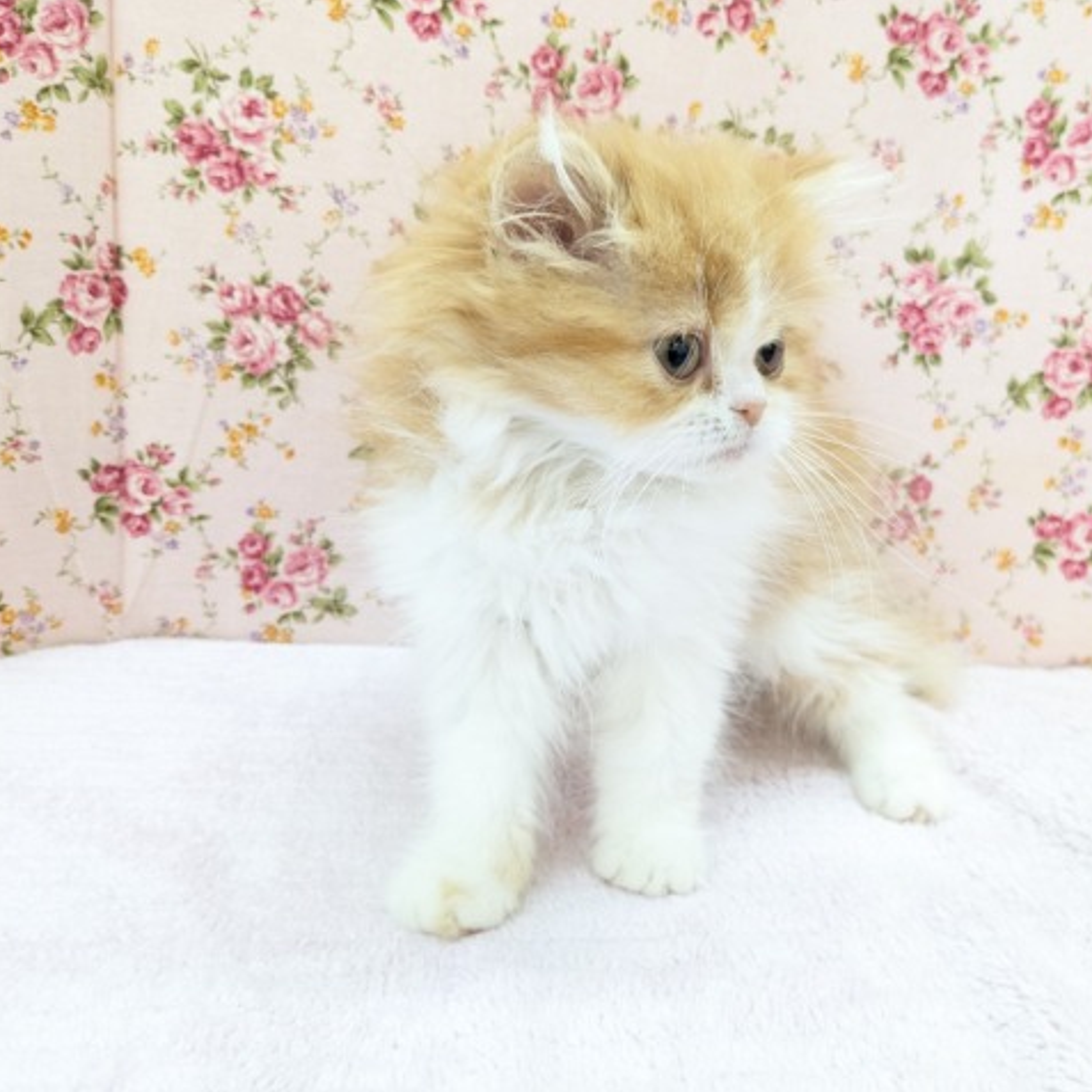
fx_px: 1142
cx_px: 641
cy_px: 547
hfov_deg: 50.9
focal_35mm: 32
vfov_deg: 51.1
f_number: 1.73
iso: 256
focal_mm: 4.38
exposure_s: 1/99.9
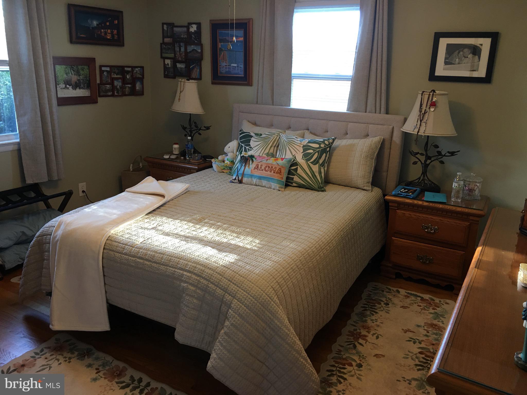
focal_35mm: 29
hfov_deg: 61.7
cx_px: 264
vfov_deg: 48.2
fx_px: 442
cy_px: 198
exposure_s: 1/15
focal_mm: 4.15
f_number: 2.2
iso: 40
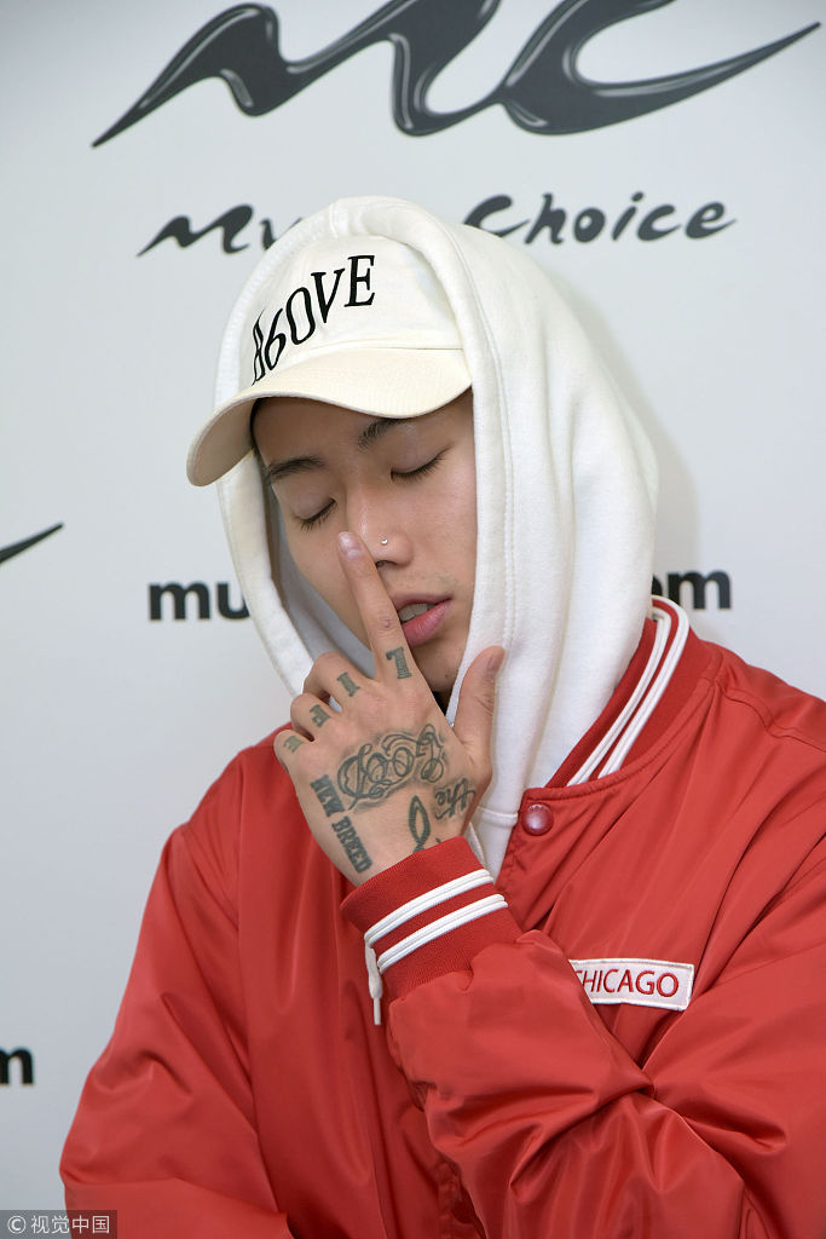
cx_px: 413
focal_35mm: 120
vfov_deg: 17.1
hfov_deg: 11.4
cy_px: 620
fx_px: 4128
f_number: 7.1
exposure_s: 1/100
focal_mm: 120
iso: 800
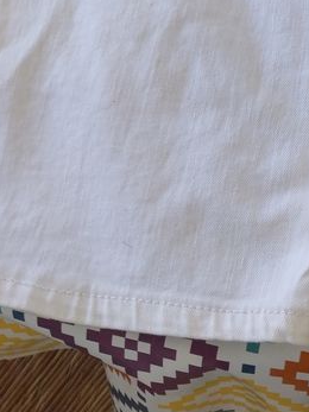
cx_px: 423
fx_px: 893
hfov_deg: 18.1
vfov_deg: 24.3
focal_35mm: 75
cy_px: -39
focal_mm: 4
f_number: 1.8
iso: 80
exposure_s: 1/50
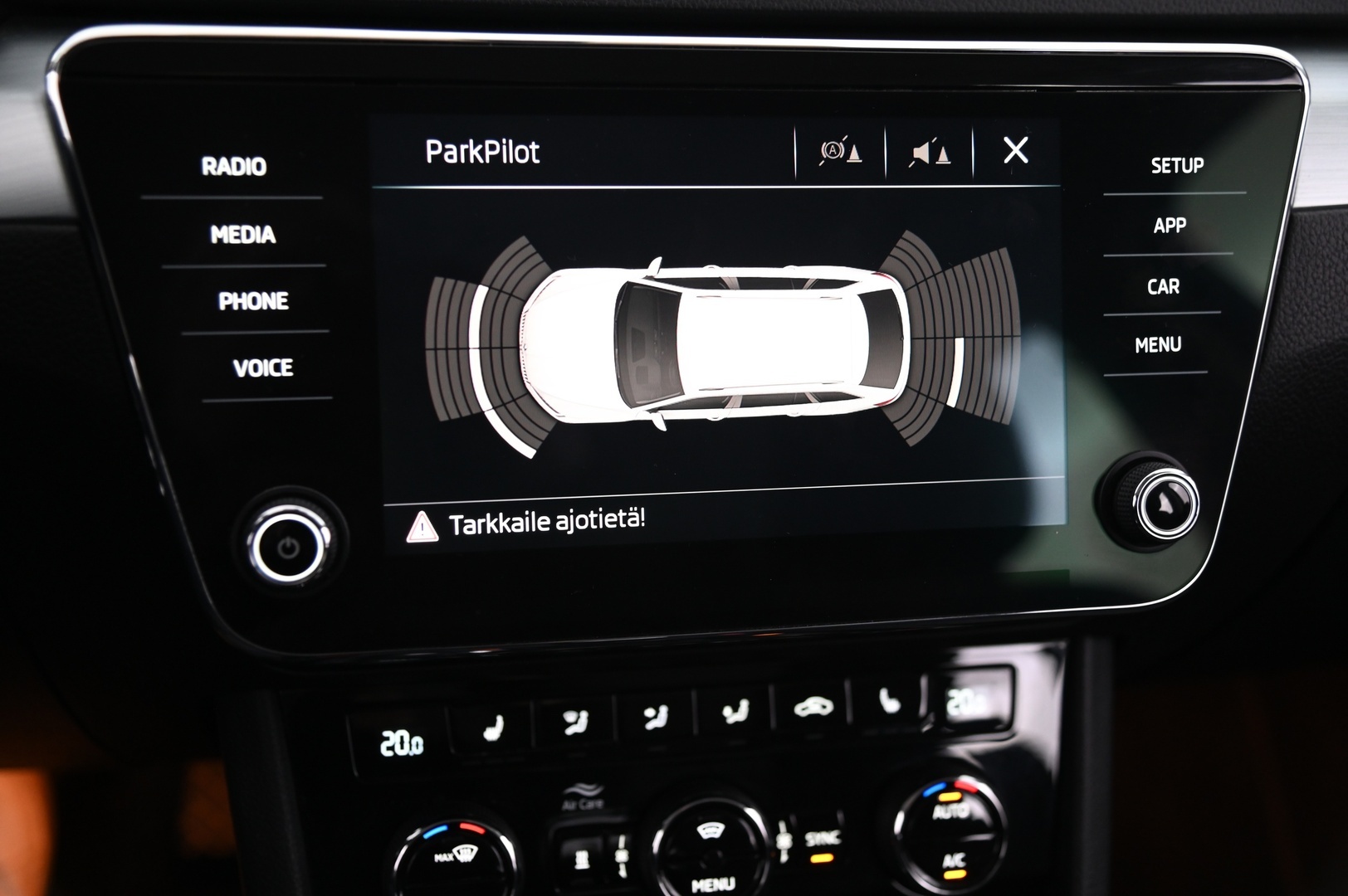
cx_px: 674
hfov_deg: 44.5
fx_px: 1646
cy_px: 448
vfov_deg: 30.5
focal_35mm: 44
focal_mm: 44
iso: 2000
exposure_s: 1/20
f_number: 4
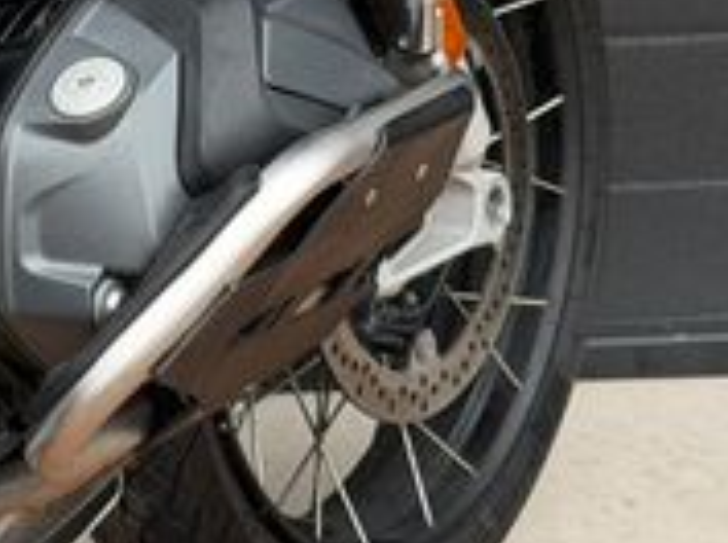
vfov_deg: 8.5
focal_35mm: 174
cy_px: 99
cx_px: -288
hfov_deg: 11.0
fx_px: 3652
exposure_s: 1/875
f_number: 1.78
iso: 64
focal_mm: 6.76
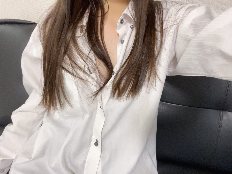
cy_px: 80
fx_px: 168
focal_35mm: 25
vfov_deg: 54.8
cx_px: 116
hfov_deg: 69.4
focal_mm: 2.71
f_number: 2.2
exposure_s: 1/40
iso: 400
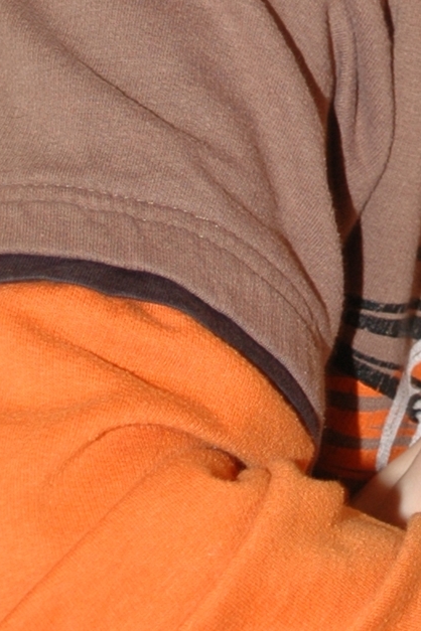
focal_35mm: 230
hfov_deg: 5.9
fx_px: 4034
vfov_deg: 8.9
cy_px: -21
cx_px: 730
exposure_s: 1/60
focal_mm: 40
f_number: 5.3
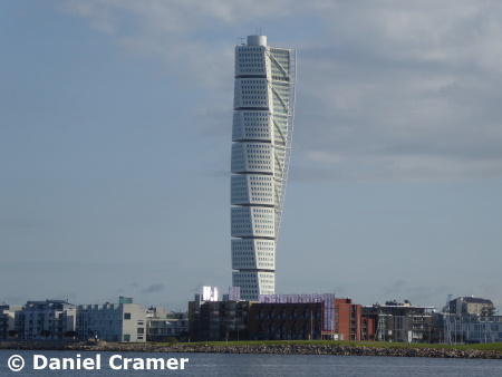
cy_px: 188
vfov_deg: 11.0
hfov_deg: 14.6
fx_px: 1959
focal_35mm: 135
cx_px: 251
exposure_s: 1/640
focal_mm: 24.2
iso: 80
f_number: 5.3
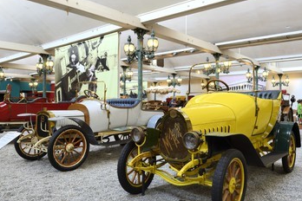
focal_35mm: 29
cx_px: 140
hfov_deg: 63.6
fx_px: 243
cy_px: 99
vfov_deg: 45.0
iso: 800
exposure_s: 1/50
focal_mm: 24
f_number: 7.1
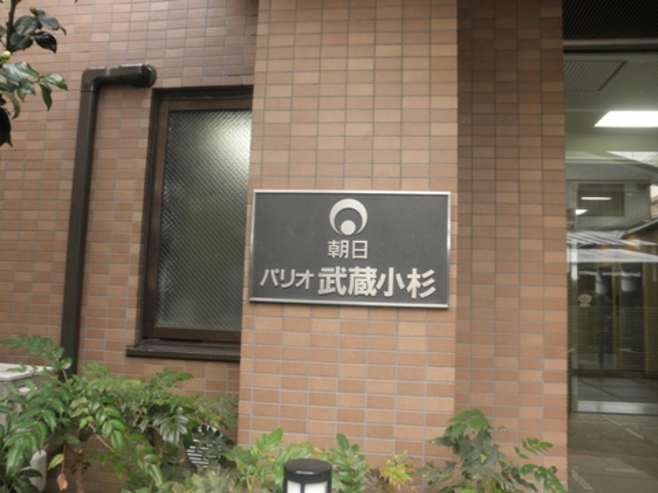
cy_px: 246
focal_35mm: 28
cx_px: 329
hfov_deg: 63.4
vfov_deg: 49.7
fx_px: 532
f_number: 3
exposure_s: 1/30
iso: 80
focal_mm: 5
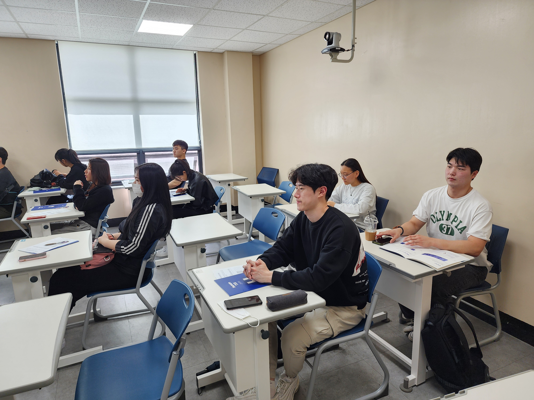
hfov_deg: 73.9
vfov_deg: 58.9
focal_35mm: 23
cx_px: 267
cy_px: 200
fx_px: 355
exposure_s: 1/120
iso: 64
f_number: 1.8
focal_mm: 6.4
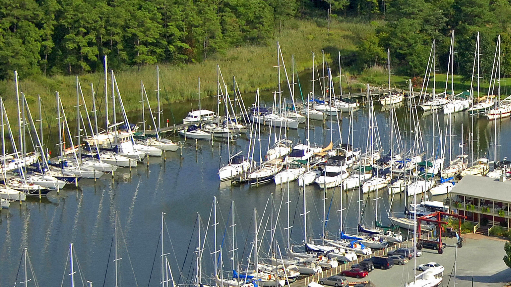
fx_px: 2249
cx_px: 522
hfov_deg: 12.8
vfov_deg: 7.3
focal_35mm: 166
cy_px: 255
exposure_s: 1/1000
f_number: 7.1
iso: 400
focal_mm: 38
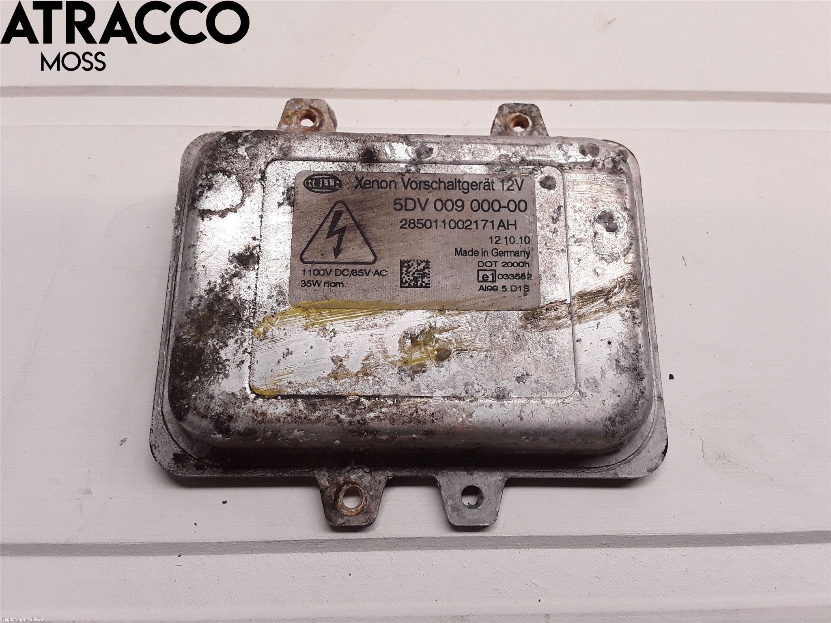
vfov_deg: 49.7
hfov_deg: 63.4
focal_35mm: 28
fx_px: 672
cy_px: 312
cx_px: 416
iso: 40
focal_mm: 2.91
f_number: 1.9
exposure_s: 1/126
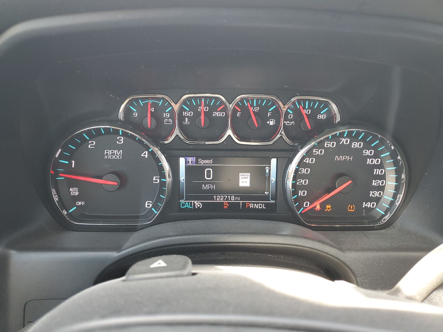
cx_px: 222
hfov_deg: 67.3
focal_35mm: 26
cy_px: 166
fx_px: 333
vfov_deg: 53.1
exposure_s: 1/60.2
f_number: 1.5
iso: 59
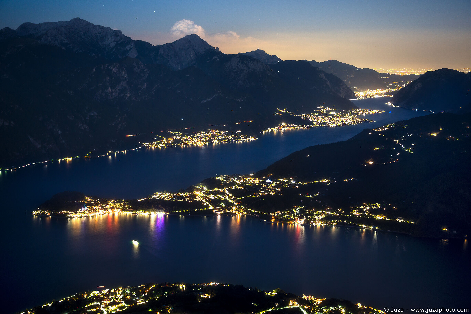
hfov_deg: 43.6
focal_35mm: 45
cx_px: 236
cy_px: 157
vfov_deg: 29.9
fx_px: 589
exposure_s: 10
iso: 800
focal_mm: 45
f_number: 4
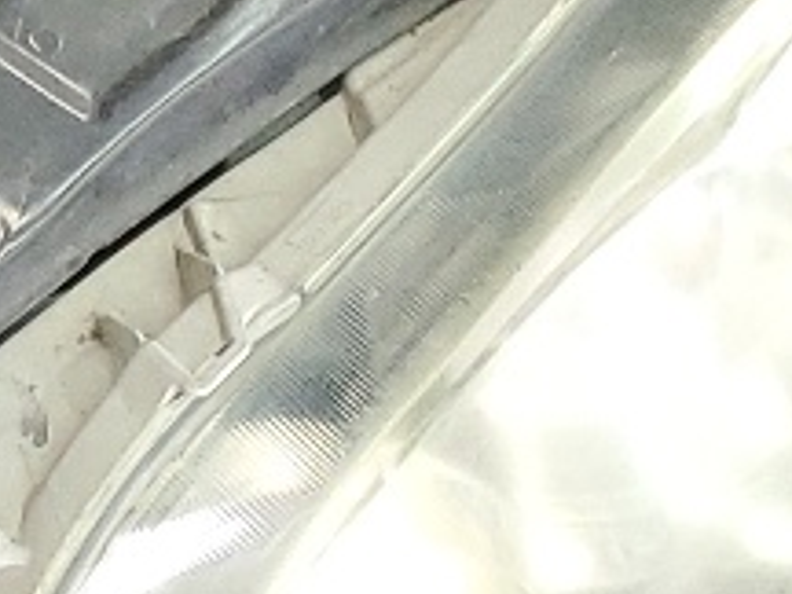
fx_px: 4416
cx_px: -1855
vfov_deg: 7.4
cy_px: -528
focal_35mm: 193
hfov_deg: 8.2
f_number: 1.5
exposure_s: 1/60.2
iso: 158
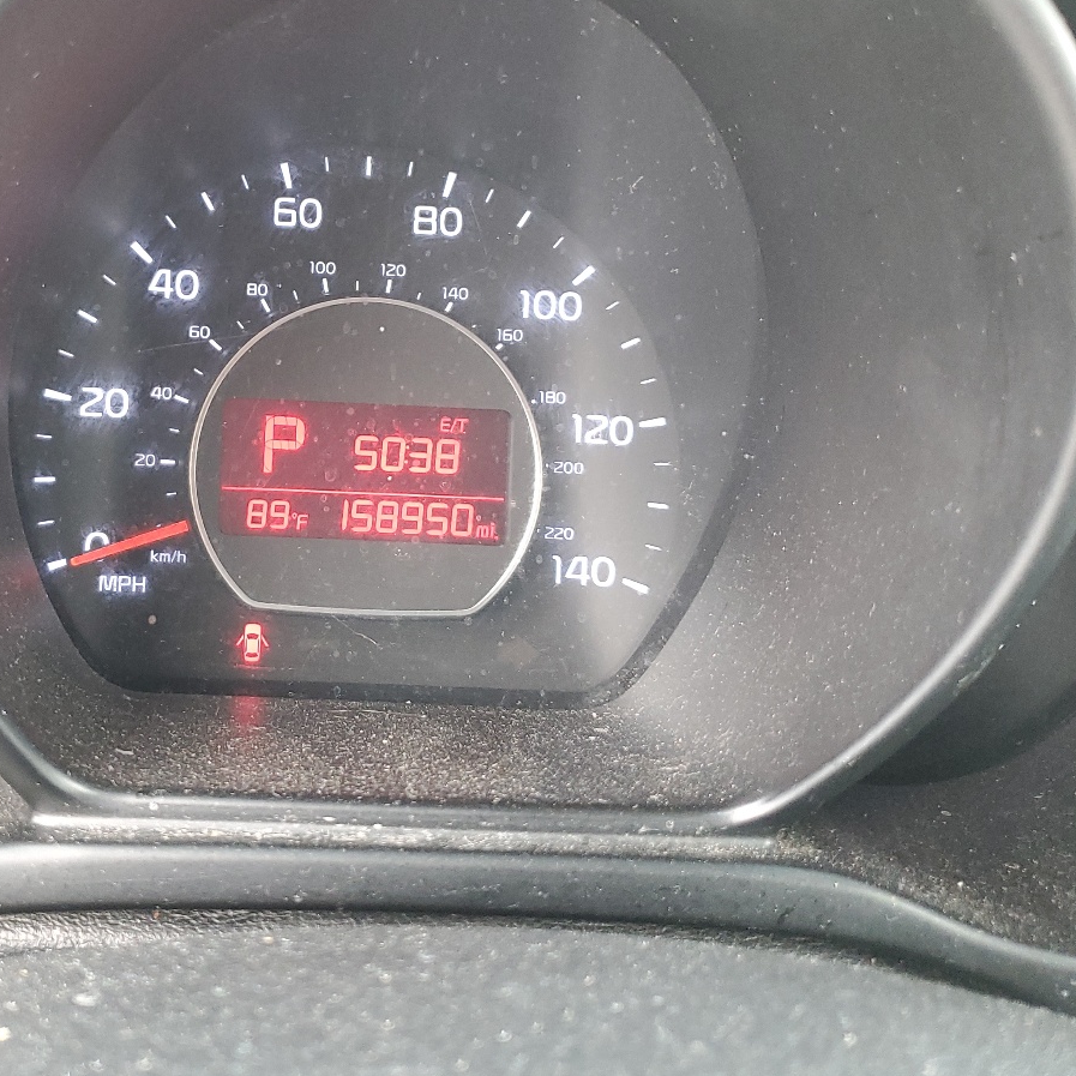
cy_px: 417
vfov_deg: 40.7
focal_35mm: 41
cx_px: 330
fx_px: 1442
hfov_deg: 40.2
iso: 169
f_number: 1.5
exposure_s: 1/60.2
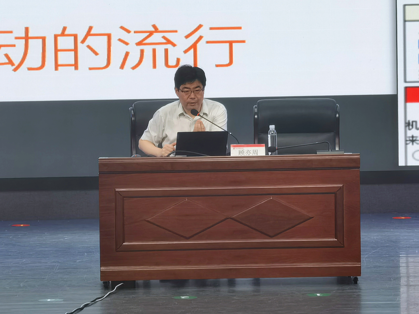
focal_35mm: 237
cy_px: 157
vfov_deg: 6.3
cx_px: 210
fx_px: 2869
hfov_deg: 8.4
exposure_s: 1/60
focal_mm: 14.45
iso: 80
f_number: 3.4
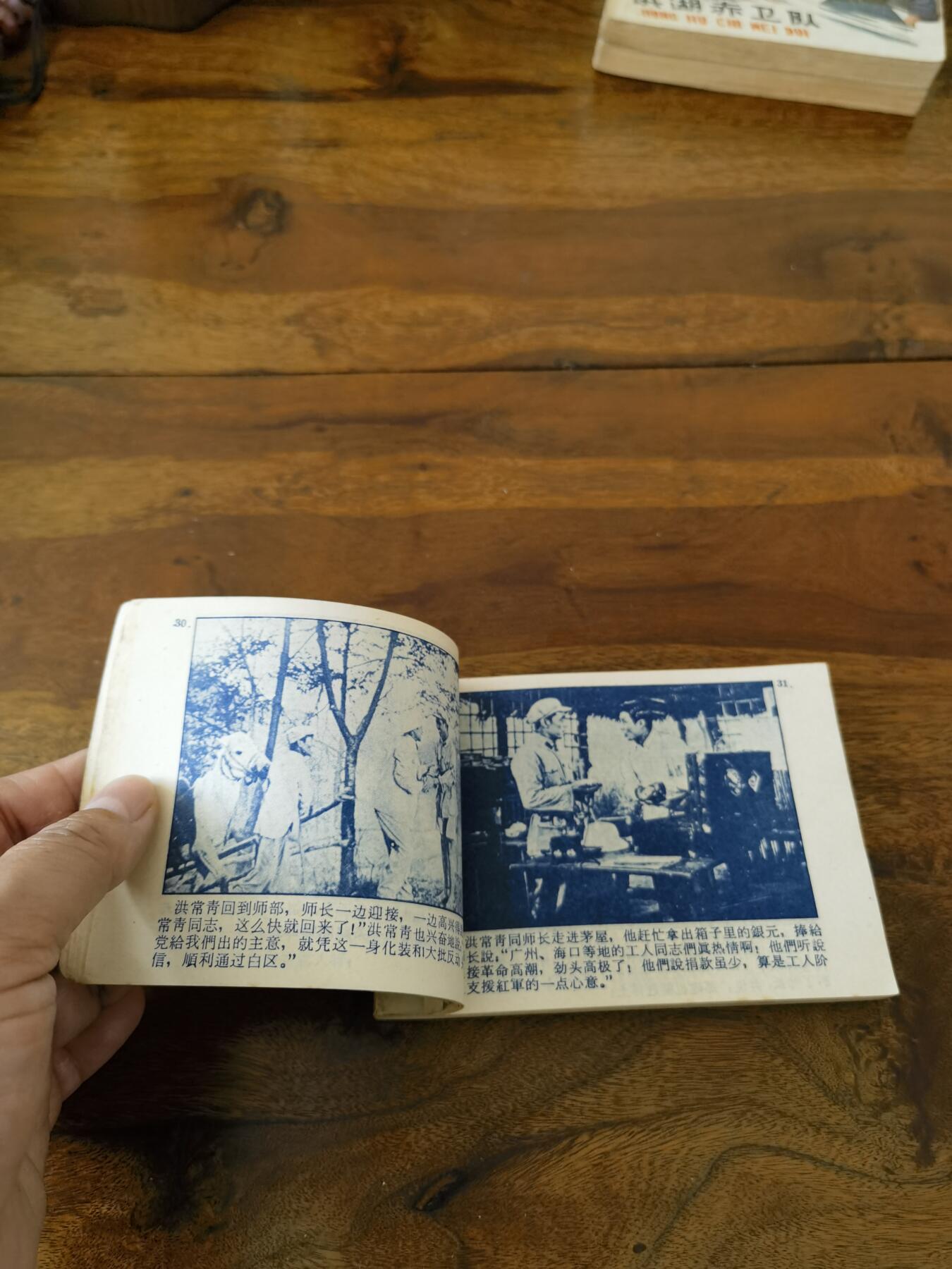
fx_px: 990
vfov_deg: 65.3
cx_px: 476
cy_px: 634
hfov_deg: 51.4
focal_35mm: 27
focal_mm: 6.67
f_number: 1.9
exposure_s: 1/120
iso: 125
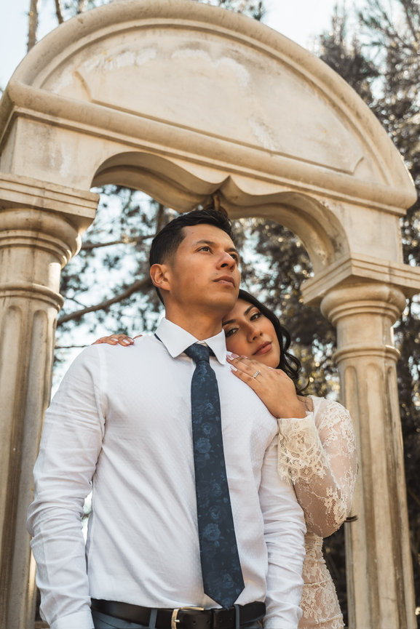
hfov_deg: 31.9
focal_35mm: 42
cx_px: 210
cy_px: 314
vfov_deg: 46.4
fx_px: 735
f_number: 4
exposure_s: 1/400
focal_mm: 42
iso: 500
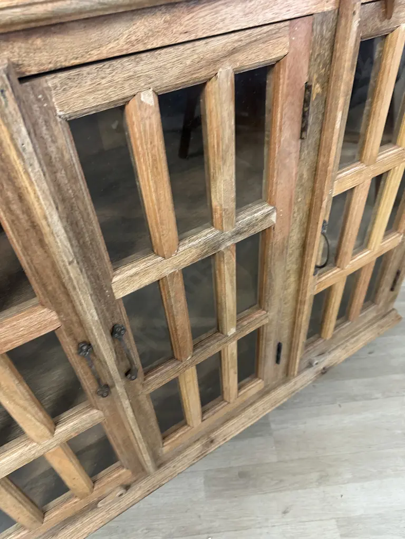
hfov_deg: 56.8
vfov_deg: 71.6
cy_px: 270
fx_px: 374
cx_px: 202
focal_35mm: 24
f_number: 1.78
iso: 400
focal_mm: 6.86
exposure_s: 1/50
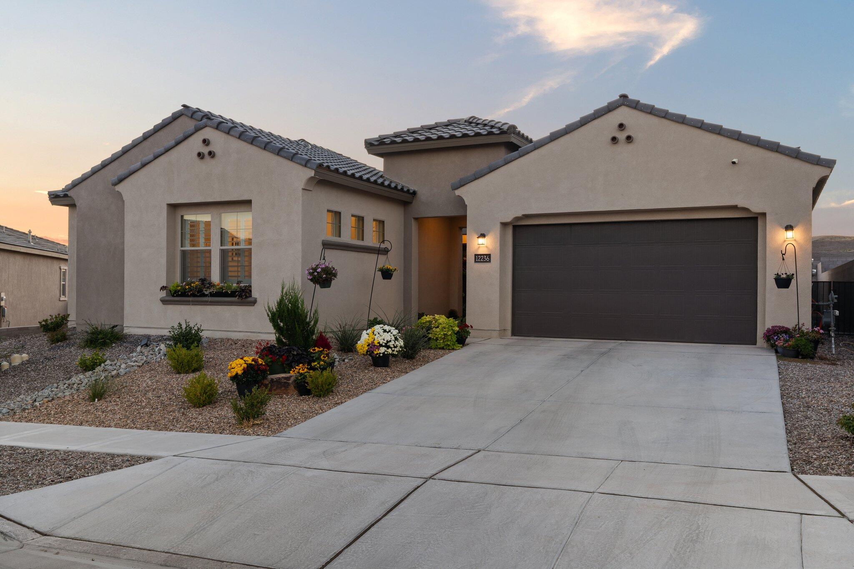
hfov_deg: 61.9
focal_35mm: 30
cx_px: 427
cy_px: 284
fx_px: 712
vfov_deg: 43.6
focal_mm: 30
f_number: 9
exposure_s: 1/8
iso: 250
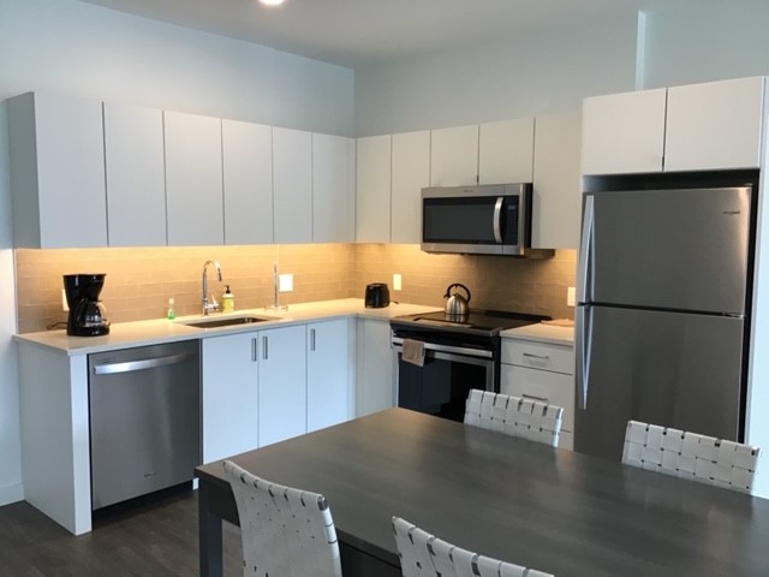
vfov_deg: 45.4
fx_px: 689
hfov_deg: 58.4
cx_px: 384
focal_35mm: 31
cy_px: 288
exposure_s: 1/30
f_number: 2.4
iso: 50
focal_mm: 3.3
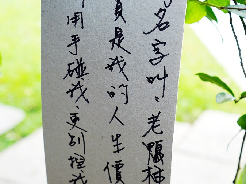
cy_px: 74
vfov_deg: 19.2
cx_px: 124
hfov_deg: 25.4
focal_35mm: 77
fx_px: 545
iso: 100
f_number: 5
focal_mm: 35
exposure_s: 1/60
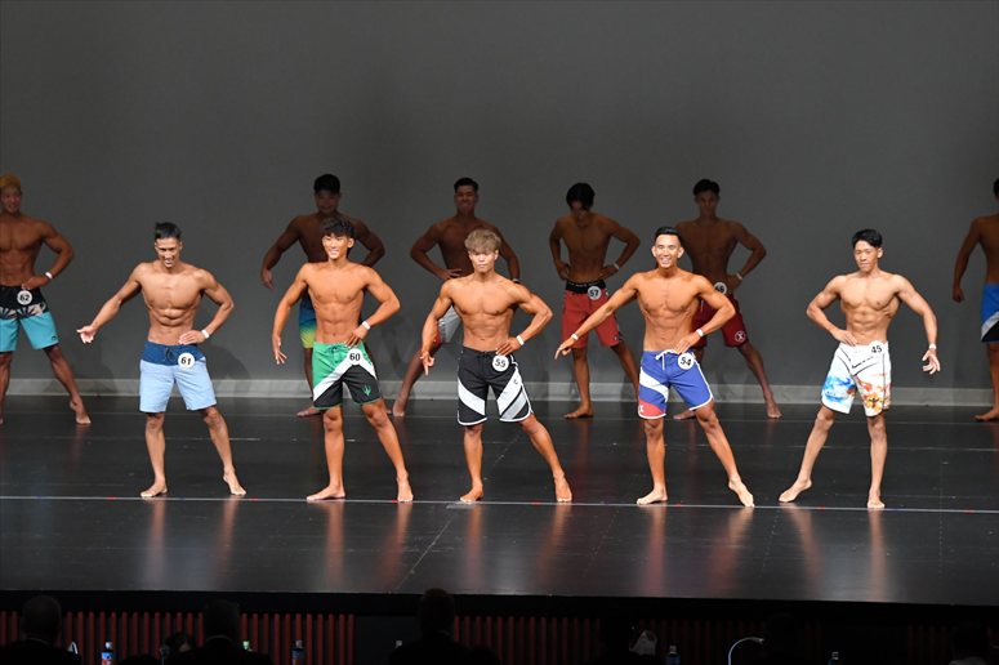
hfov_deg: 13.1
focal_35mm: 157
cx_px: 500
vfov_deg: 8.7
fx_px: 4355
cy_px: 332
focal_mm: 105
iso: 4000
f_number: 5.6
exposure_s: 1/400
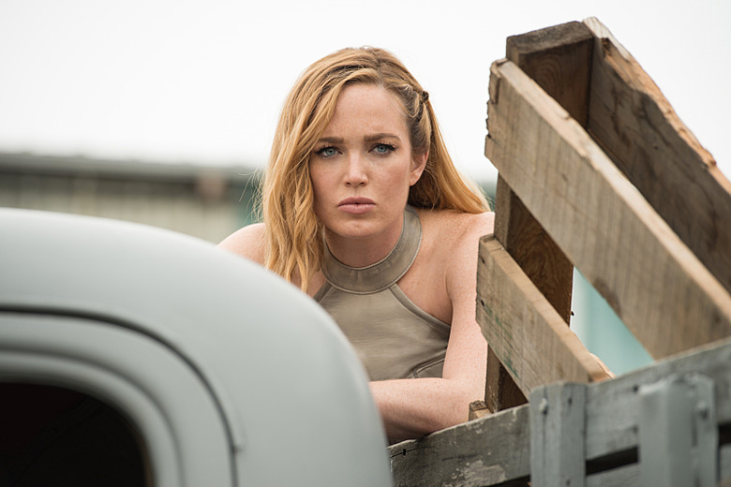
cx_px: 366
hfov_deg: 10.3
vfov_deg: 6.9
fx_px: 4061
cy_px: 244
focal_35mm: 200
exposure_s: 1/160
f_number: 5.6
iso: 100
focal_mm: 200
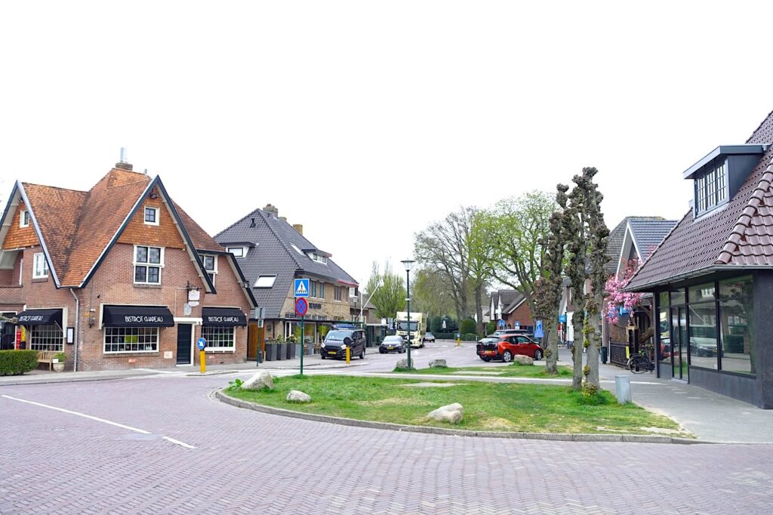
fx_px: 773
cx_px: 386
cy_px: 258
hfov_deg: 53.1
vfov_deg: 36.8
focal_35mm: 36
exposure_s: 1/160
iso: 160
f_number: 3.5
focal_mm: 13.34
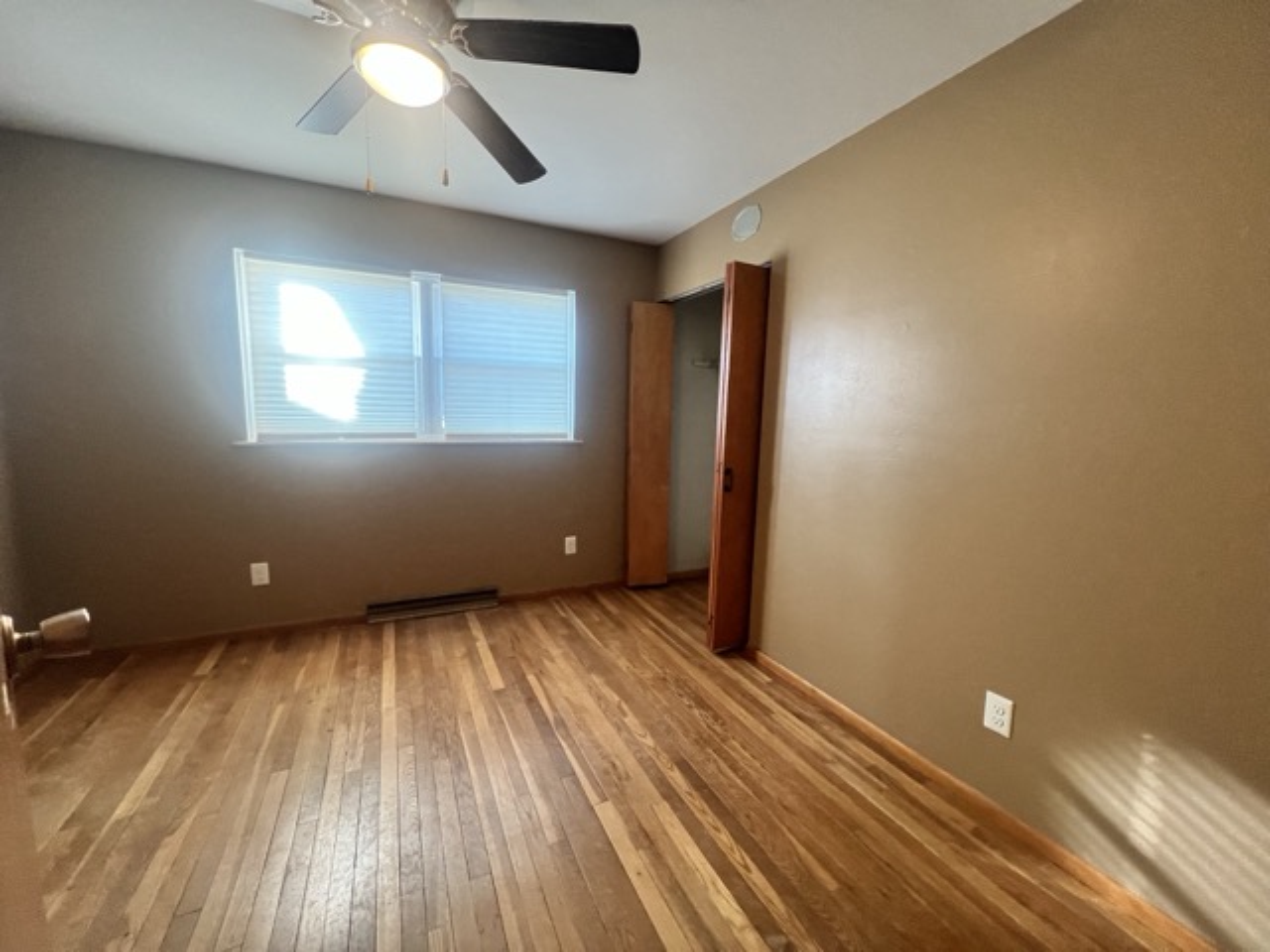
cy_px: 476
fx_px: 477
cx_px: 635
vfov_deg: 89.9
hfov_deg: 106.2
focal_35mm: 13
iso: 200
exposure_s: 1/60
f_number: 1.8
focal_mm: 1.57
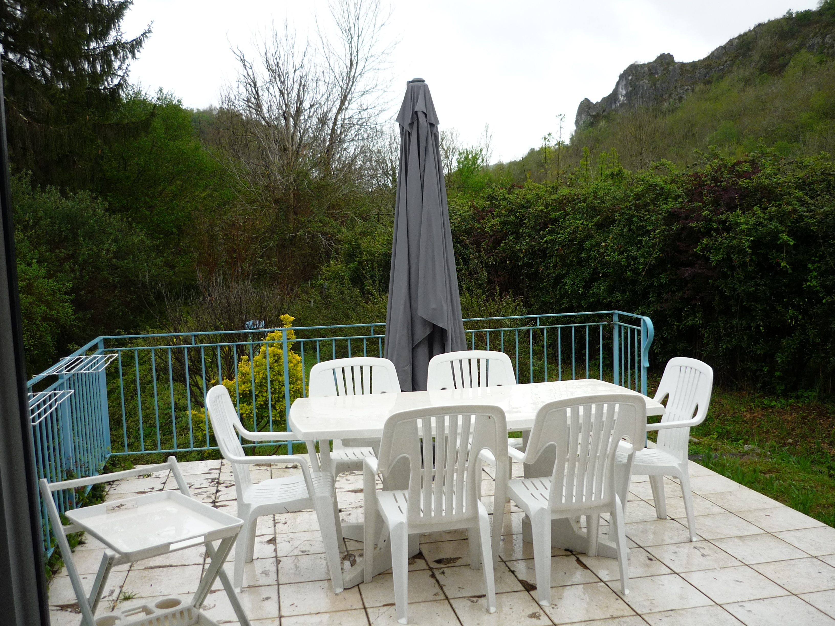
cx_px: 418
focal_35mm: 33
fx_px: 796
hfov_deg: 55.4
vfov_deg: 42.9
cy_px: 313
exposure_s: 1/400
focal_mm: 5.5
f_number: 2.8
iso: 100
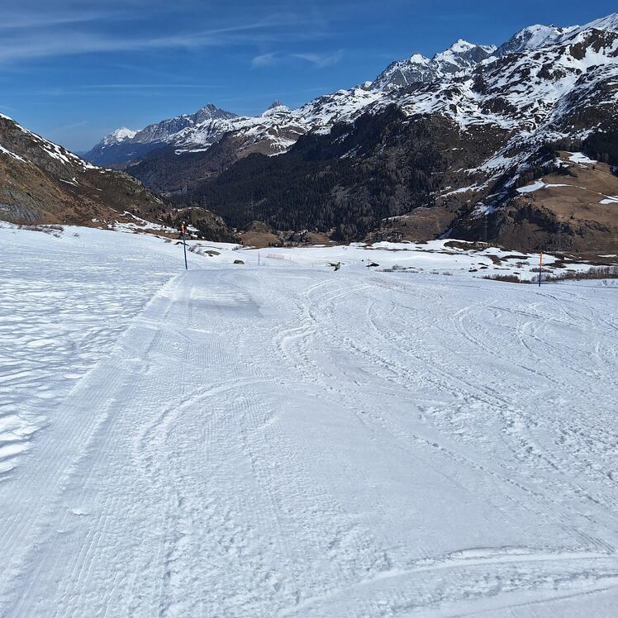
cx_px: 299
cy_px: 262
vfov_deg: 57.0
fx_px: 566
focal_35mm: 28
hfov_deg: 57.3
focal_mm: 5.54
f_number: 1.8
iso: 40
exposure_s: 1/7463
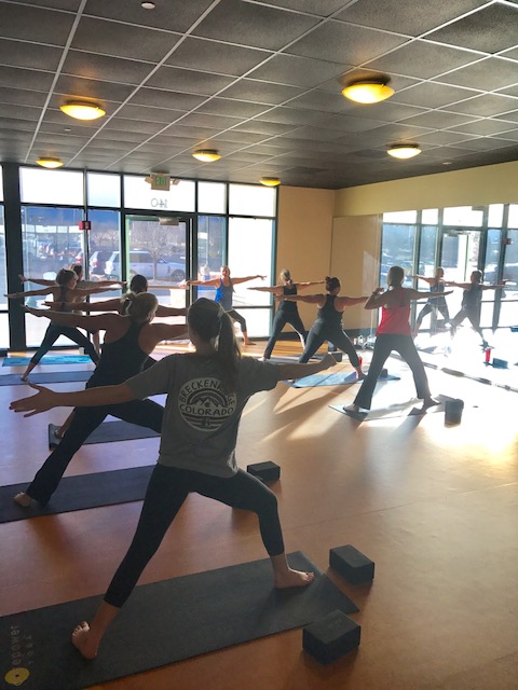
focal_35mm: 28
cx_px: 259
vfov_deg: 63.4
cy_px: 345
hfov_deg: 49.7
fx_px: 559
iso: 40
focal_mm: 3.99
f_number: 1.8
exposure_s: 1/120
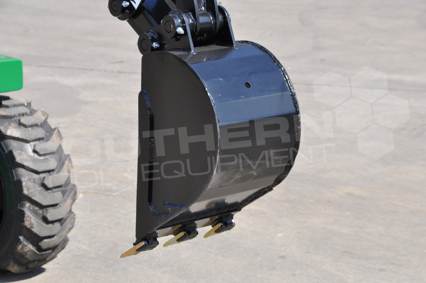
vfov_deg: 11.4
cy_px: 142
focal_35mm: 120
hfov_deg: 17.1
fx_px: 1418
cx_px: 213
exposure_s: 1/200
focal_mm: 80
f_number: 10
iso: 200
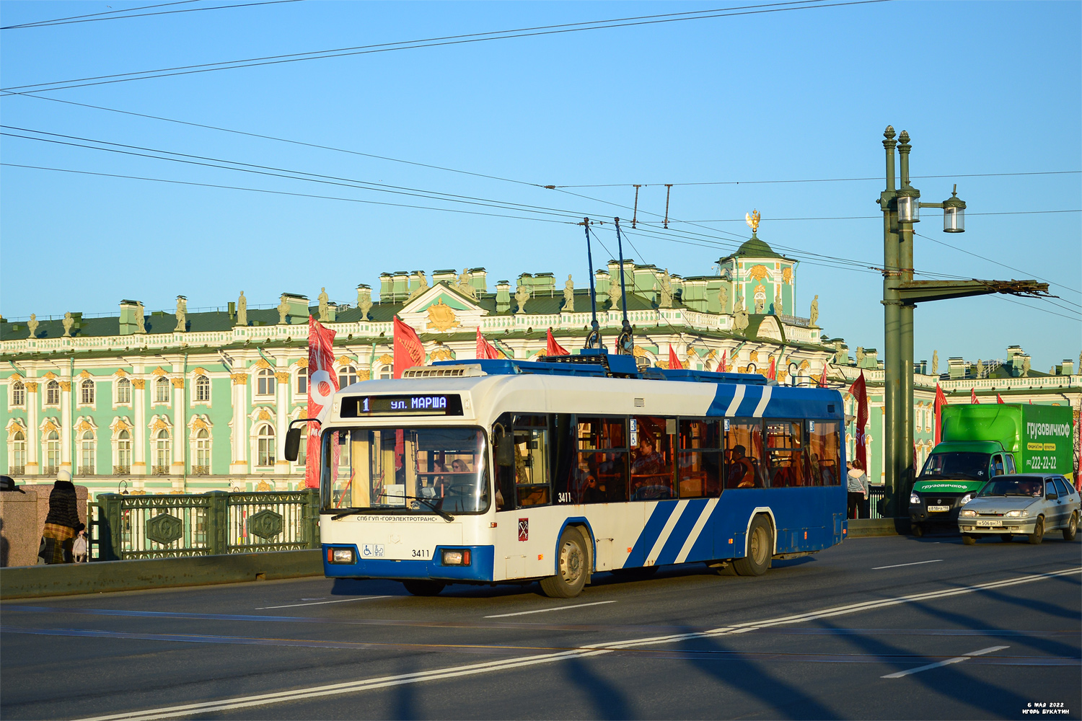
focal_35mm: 75
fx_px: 2254
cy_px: 360
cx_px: 541
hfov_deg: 27.0
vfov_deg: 18.2
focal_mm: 50
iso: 200
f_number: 5.6
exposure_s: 1/640
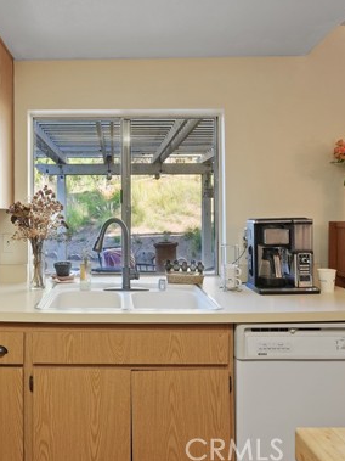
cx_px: 111
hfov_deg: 51.9
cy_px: 207
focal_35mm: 26
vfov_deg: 67.2
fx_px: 346
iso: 640
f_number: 5
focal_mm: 16
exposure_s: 1/15
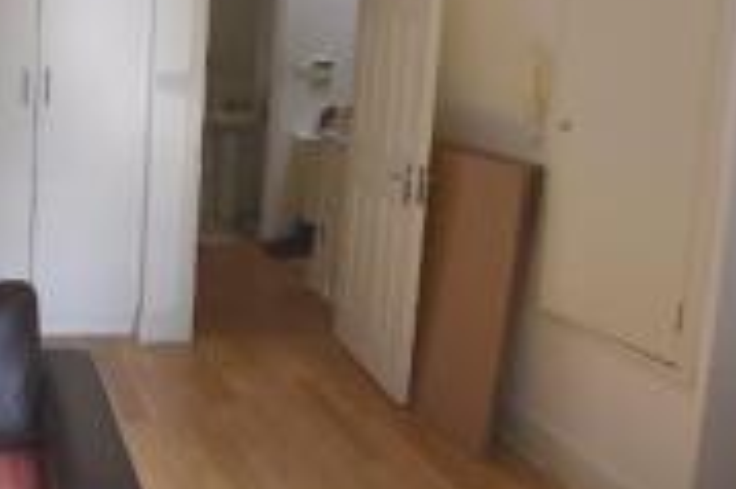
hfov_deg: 44.4
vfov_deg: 32.7
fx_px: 817
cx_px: 82
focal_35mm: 40
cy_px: 125
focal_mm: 10
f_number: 6.3
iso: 800
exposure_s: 1/160
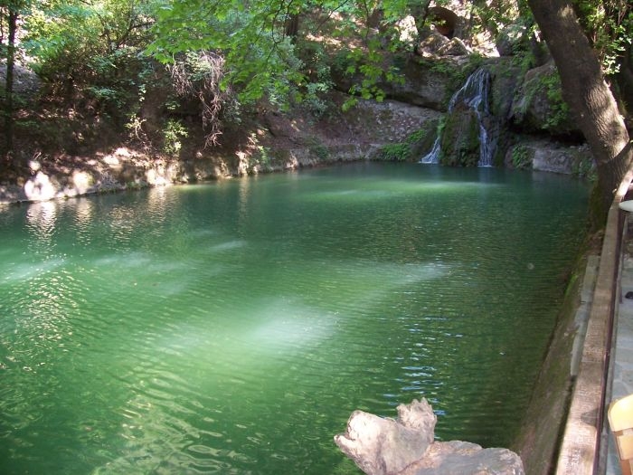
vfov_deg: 41.8
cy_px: 238
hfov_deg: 54.0
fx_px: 622
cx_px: 316
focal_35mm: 34
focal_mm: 5.6
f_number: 2.7
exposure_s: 1/60
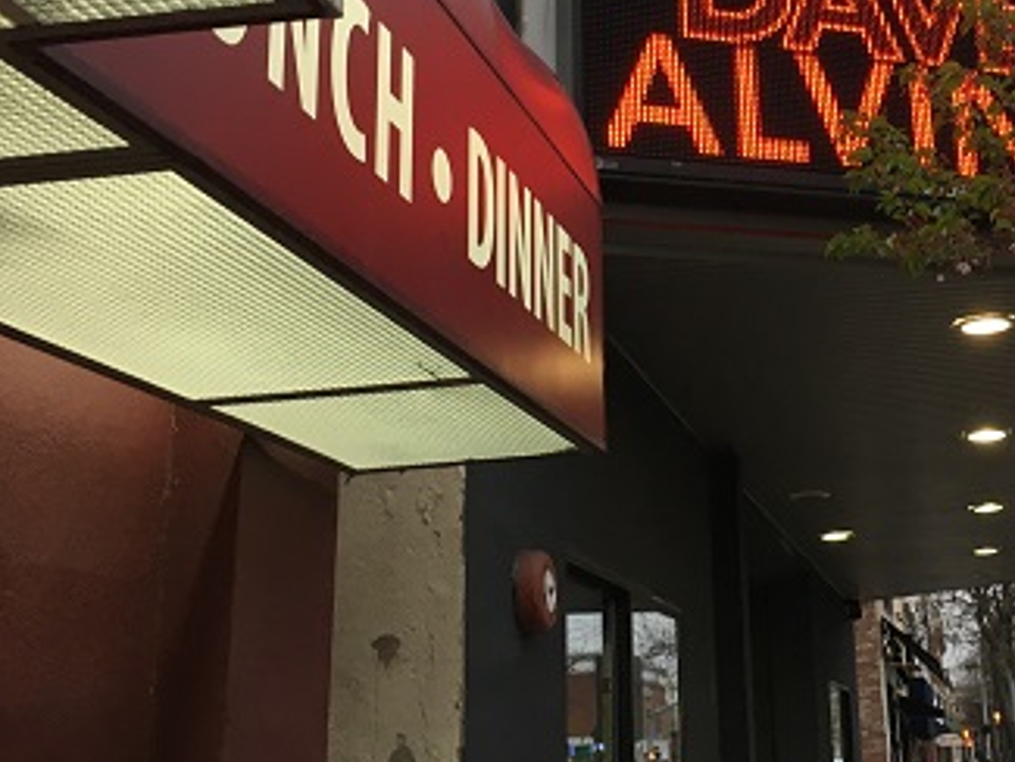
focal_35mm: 54
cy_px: 215
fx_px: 1584
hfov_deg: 34.3
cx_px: 839
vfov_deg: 26.8
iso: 25
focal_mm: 4.15
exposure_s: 1/30
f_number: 2.2
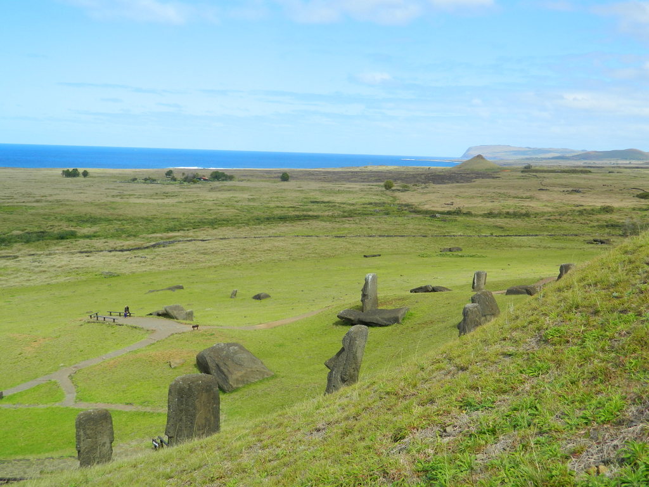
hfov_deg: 52.6
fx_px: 656
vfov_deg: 40.7
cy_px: 244
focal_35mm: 35
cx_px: 324
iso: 80
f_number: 3.3
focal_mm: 6.2
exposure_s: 1/640
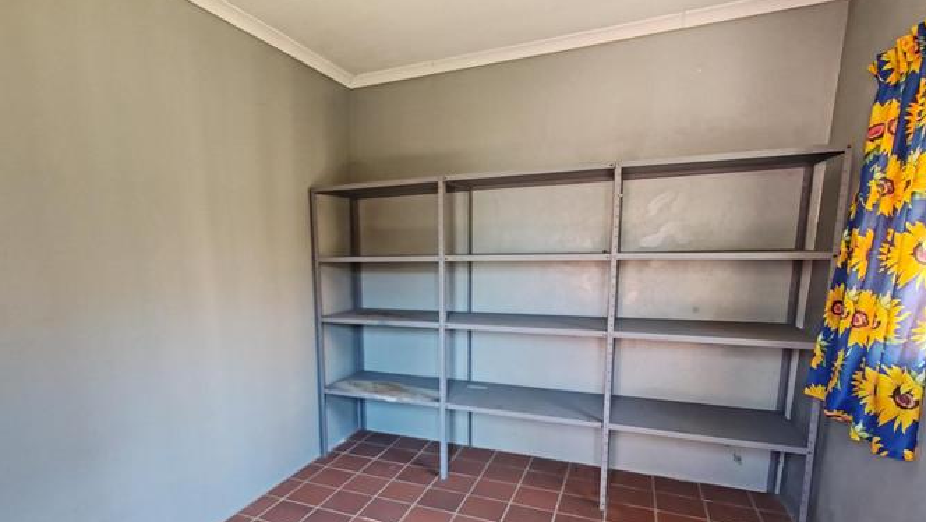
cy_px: 343
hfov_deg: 83.0
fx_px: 516
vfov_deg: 52.7
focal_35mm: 21
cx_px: 378
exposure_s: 1/25
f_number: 2.2
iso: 320
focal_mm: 1.96
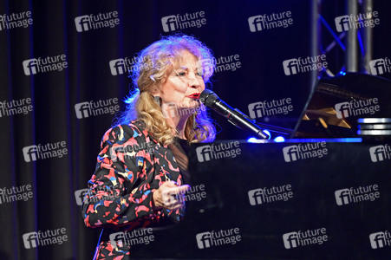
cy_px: 130
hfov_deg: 10.6
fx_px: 2116
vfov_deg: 7.0
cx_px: 196
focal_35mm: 195
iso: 3200
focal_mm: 195
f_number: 2.8
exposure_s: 1/250
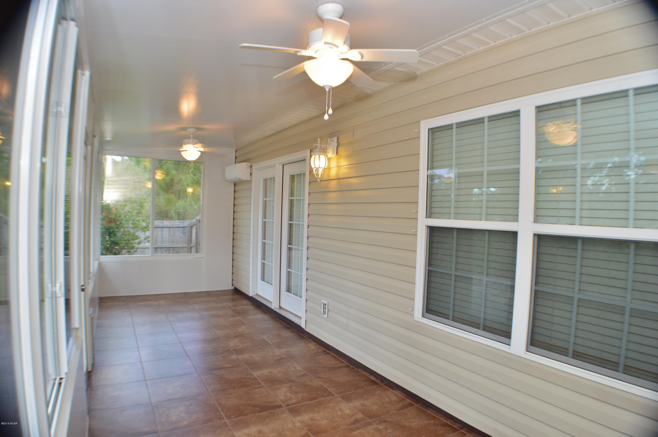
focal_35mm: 27
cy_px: 218
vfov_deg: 47.8
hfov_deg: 67.4
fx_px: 493
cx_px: 329
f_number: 4.5
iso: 400
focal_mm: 18
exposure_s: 1/80
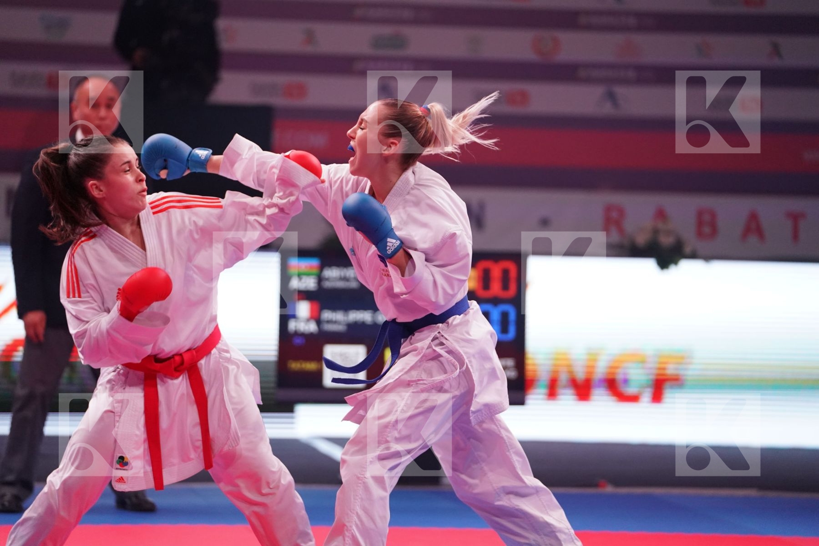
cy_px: 273
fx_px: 3526
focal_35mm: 155
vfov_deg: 8.9
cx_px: 410
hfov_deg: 13.2
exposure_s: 1/1000
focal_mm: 155
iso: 4000
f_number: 2.8
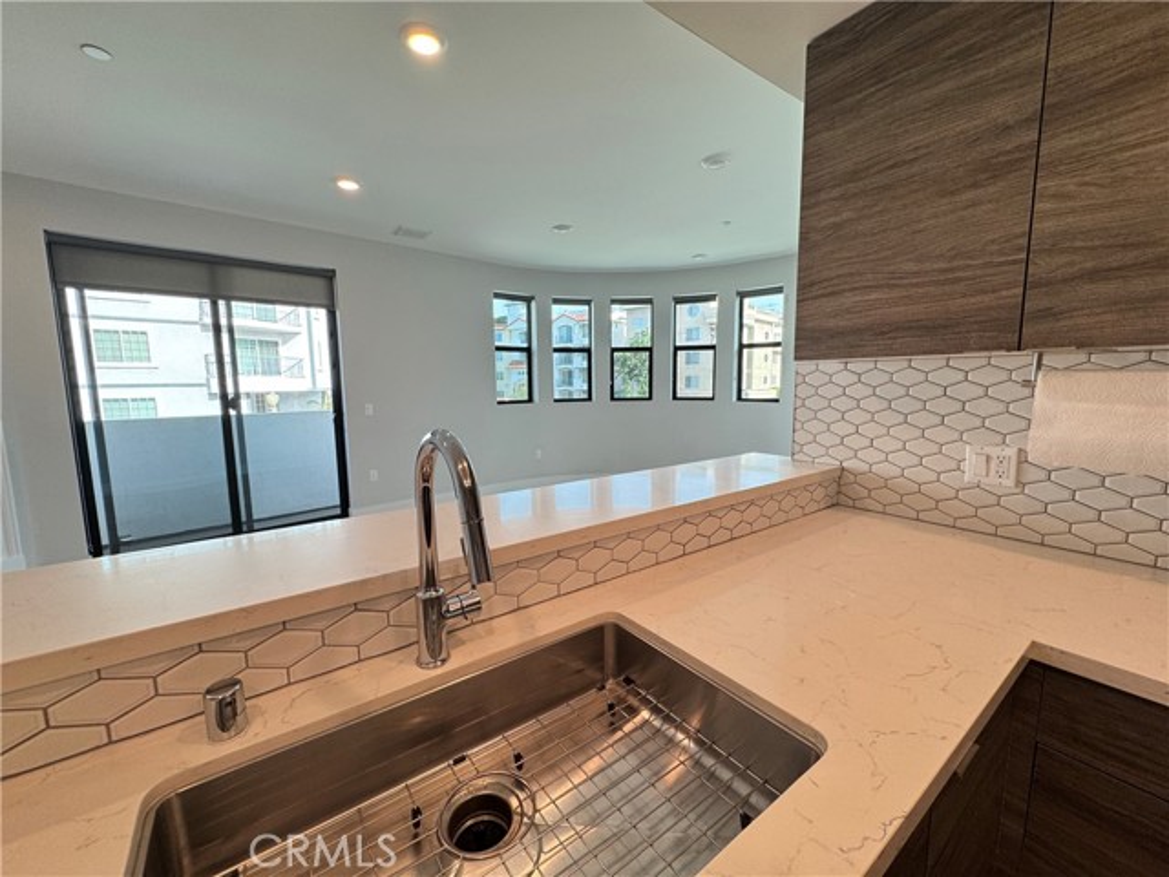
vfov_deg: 85.7
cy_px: 438
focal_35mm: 14
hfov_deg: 102.1
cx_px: 584
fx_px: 473
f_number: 2.2
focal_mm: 2.22
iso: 80
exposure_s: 1/120
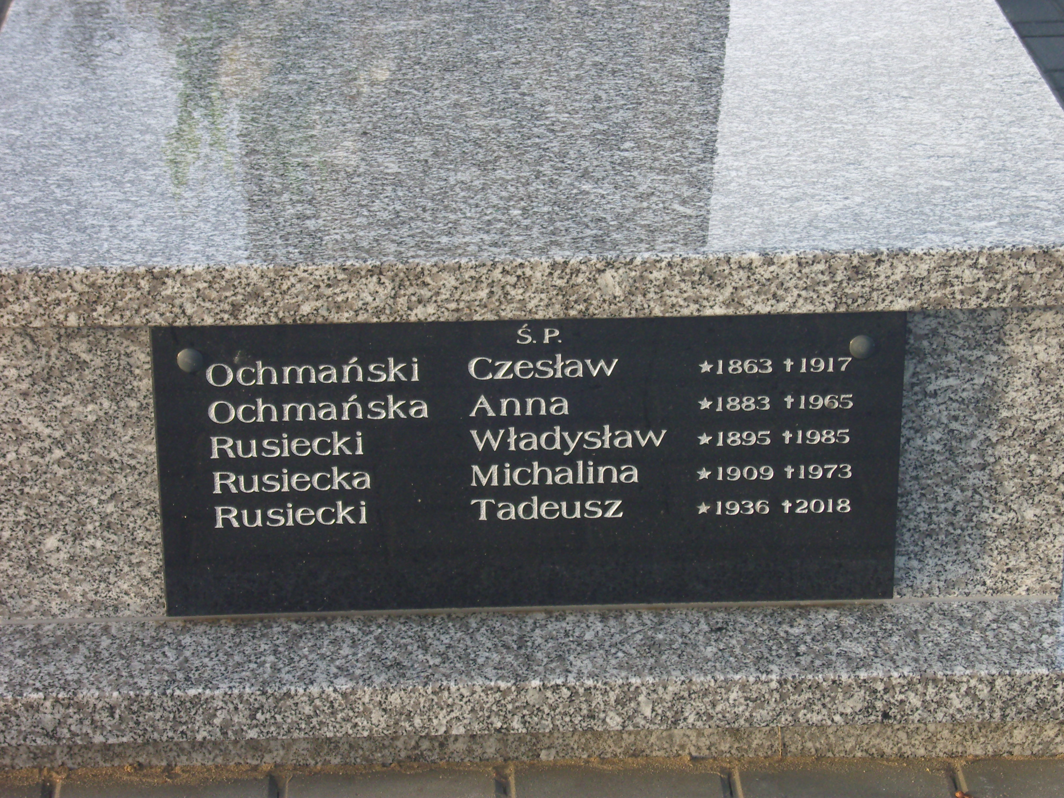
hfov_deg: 19.3
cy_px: 399
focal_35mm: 102
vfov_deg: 14.5
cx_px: 532
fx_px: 3135
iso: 200
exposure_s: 1/40
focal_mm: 21.9
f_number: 5.2
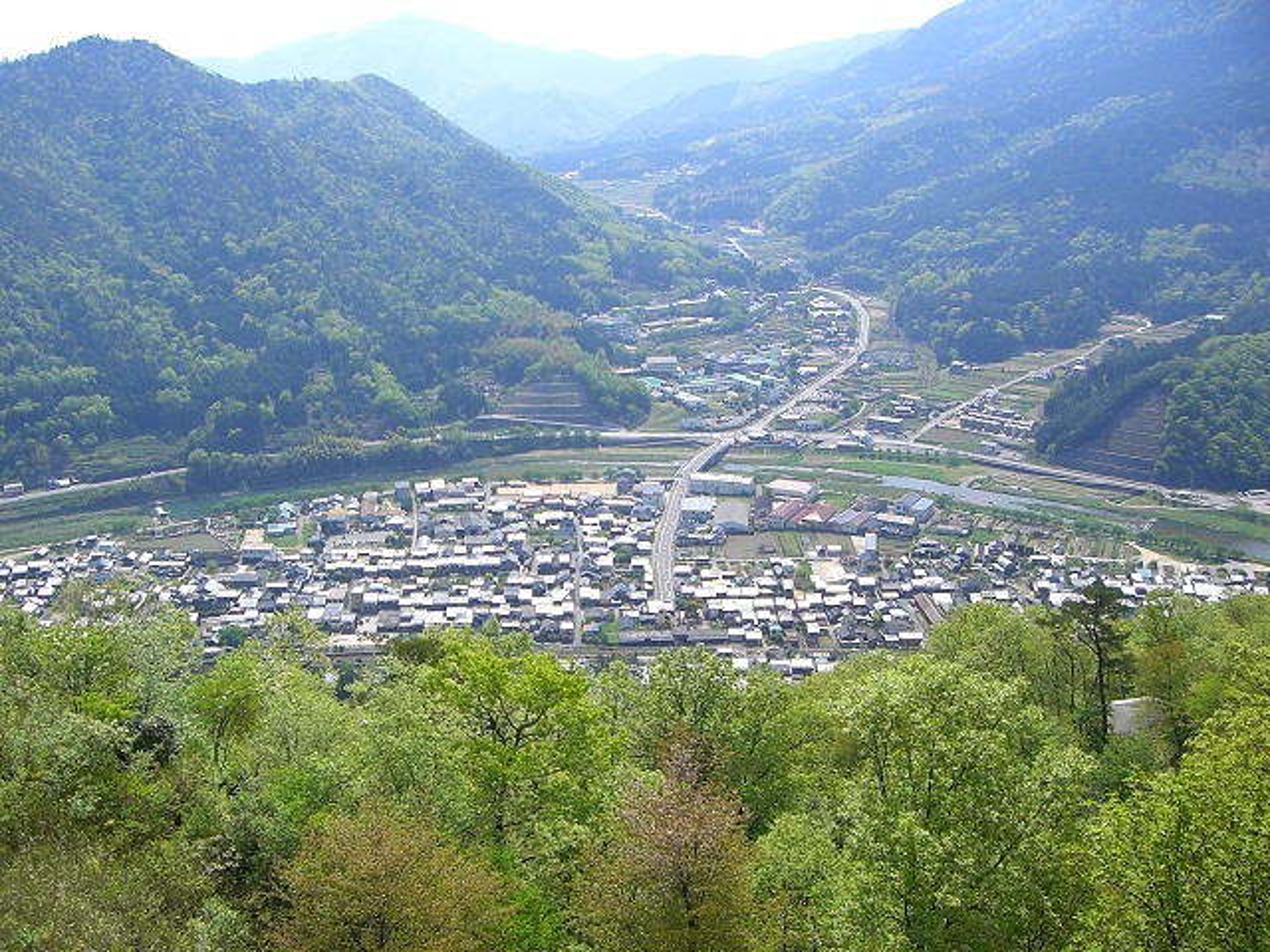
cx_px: 635
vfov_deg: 37.7
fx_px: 1394
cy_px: 476
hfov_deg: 49.0
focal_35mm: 38
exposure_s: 1/500
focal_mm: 6.2
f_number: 4.3
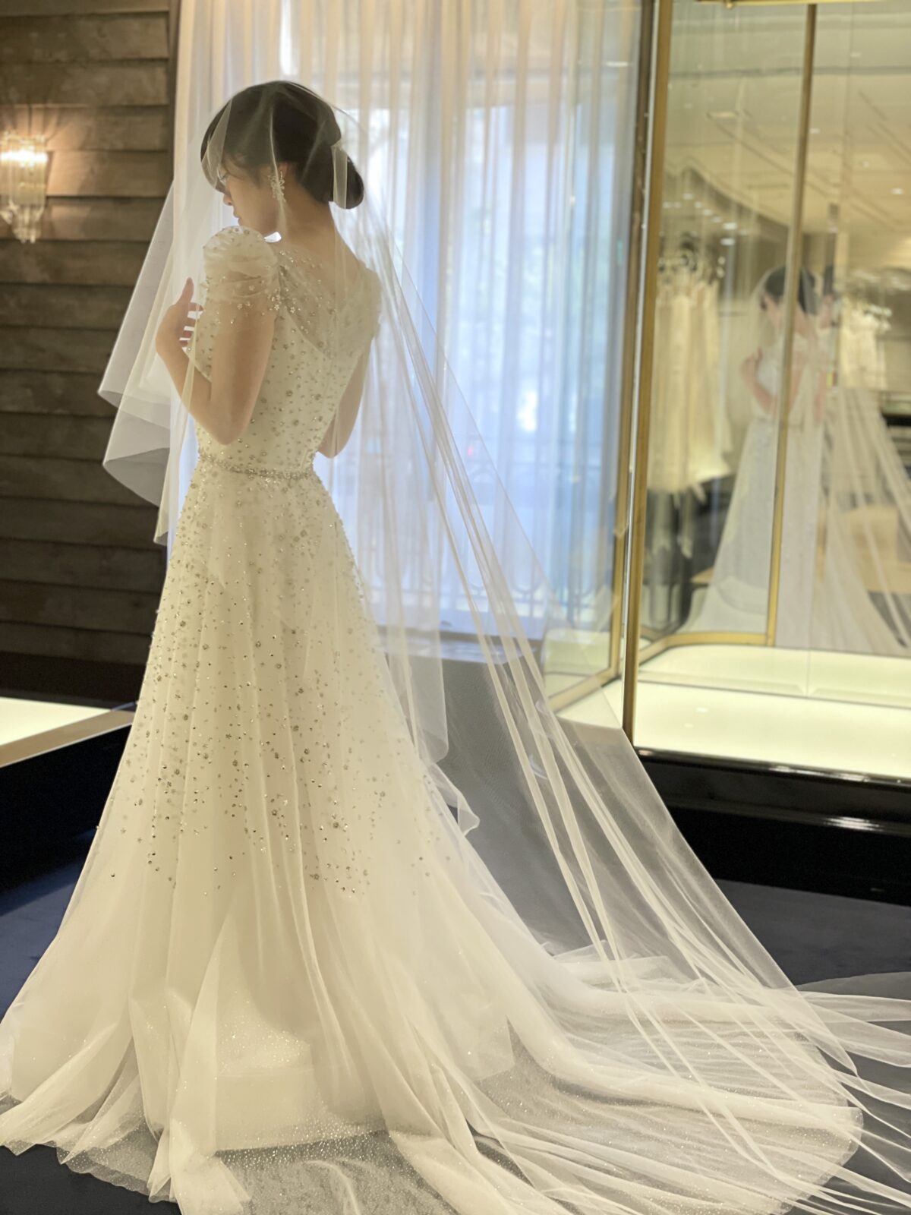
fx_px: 1825
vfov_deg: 36.8
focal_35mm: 52
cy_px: 608
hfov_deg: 28.0
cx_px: 456
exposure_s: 1/120
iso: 160
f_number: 2
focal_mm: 6
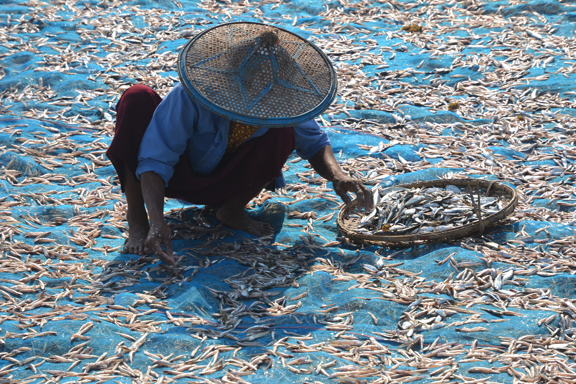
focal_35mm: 105
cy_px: 192
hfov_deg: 19.5
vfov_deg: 13.0
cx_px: 288
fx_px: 1680
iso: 100
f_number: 8
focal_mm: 70
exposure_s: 1/250
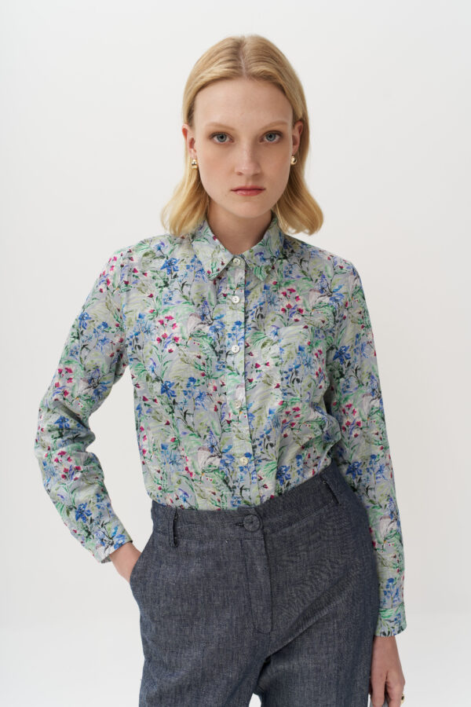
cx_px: 236
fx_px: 687
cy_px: 354
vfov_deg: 54.4
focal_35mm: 35
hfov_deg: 37.9
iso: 160
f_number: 6.3
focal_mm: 35
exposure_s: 1/160
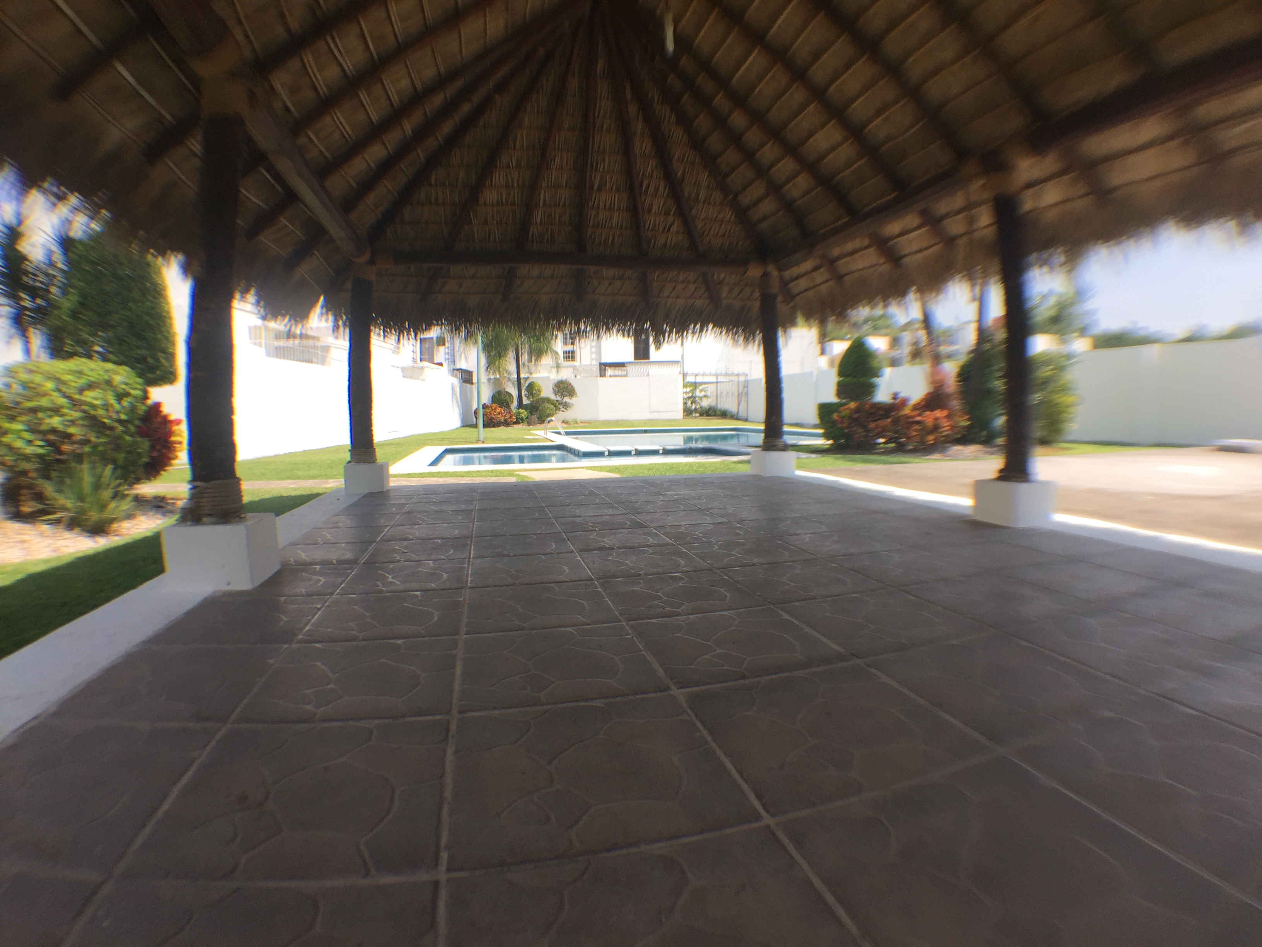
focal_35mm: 29
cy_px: 474
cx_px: 631
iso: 32
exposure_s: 1/791
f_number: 2.2
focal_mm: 4.15
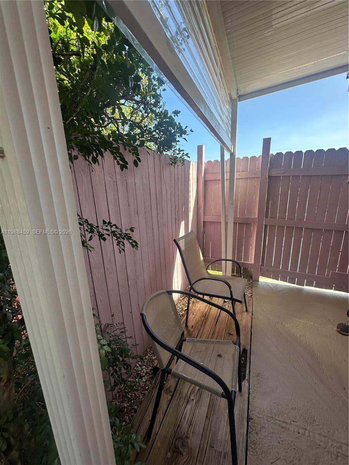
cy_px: 232
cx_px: 174
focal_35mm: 14
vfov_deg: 102.1
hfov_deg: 85.7
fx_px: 188
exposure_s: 1/309
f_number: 2.2
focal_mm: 2.22
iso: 40
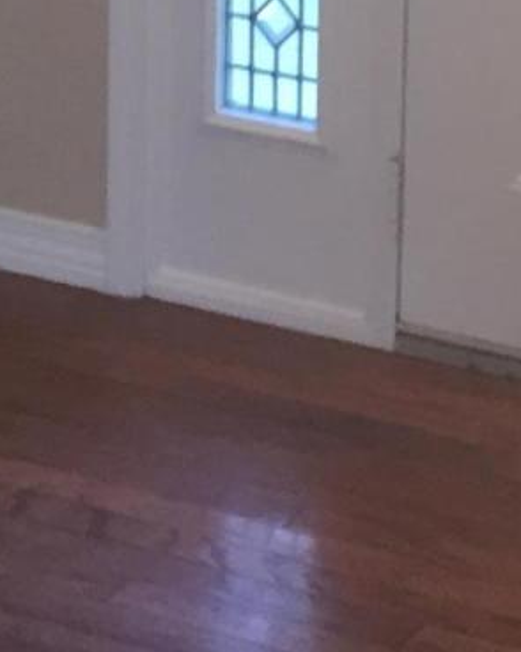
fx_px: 2971
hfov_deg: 9.7
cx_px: 831
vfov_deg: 11.6
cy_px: -524
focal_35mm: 154
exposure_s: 1/30
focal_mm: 4.15
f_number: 2.2
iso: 80
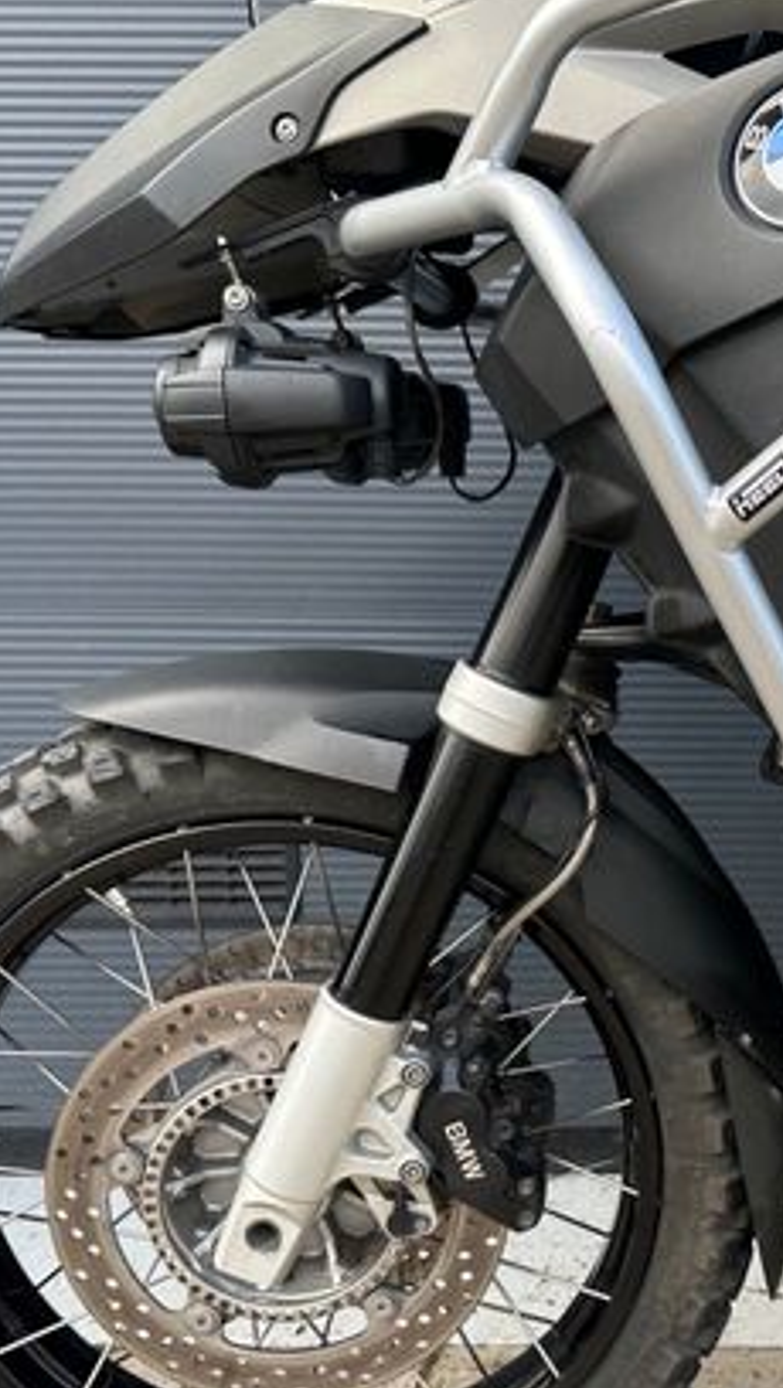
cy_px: 793
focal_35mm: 41
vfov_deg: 49.2
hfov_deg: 28.0
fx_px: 1511
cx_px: 694
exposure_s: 1/435
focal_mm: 6.86
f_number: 1.78
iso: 80
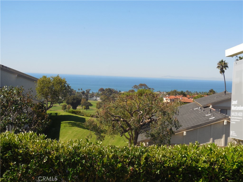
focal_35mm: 66
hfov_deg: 29.4
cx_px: 122
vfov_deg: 22.3
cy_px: 91
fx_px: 463
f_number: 4.2
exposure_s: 1/500
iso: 125
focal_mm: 10.9
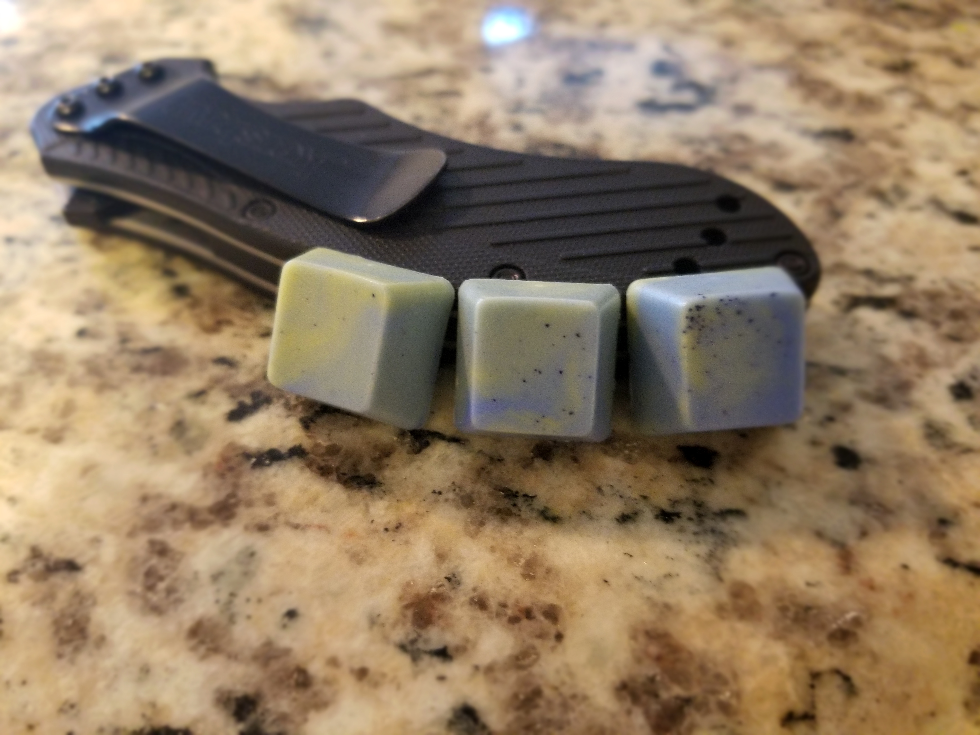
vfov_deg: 53.1
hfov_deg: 67.3
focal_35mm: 26
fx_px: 736
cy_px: 368
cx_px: 490
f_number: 1.7
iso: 320
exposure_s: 1/10
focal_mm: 4.25
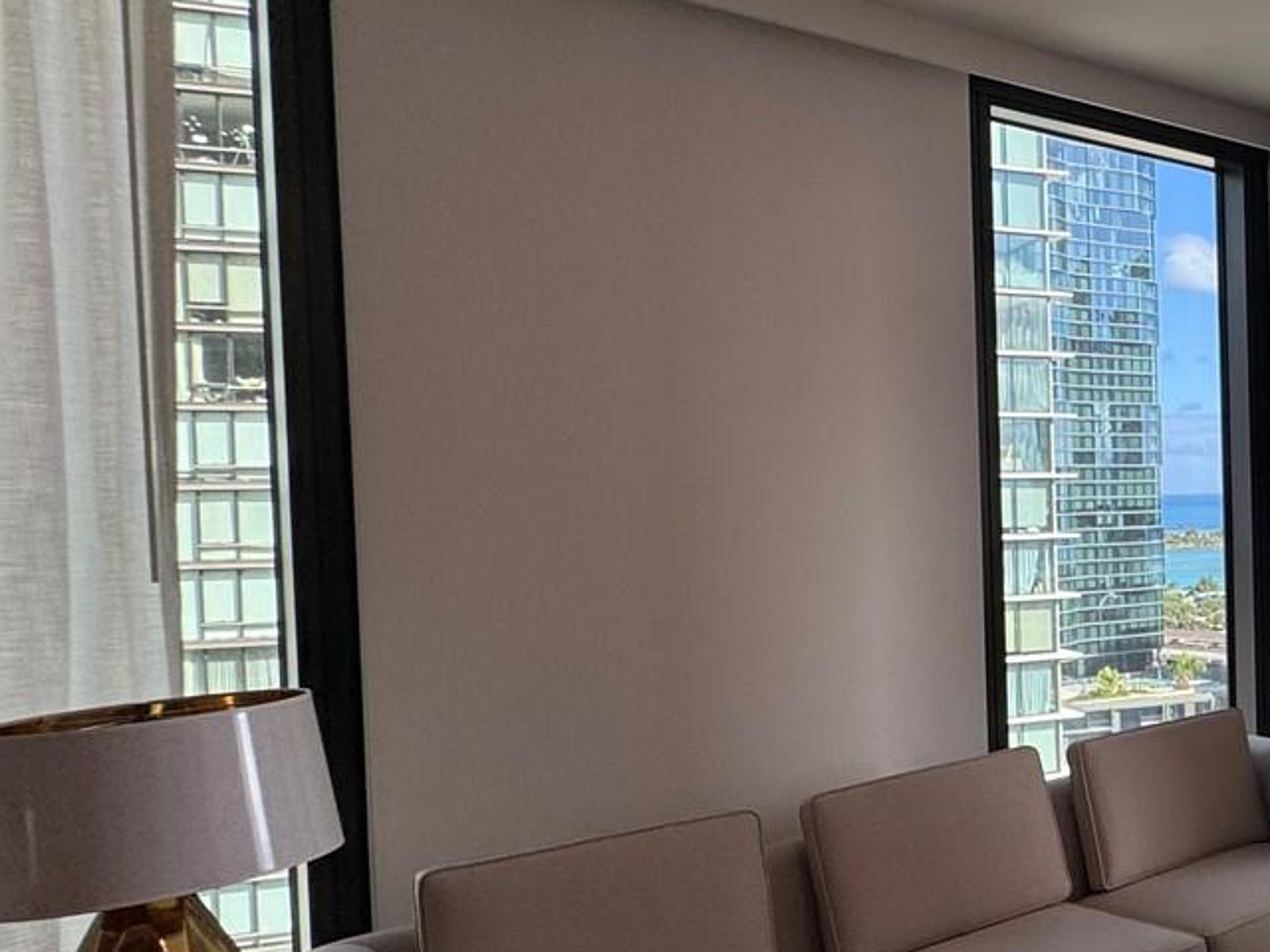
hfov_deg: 39.1
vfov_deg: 40.7
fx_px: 1284
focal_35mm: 35
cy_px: 520
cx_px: 1506
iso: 40
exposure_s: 1/359
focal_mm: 2.22
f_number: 2.2
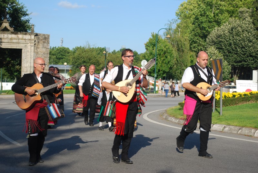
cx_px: 129
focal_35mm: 72
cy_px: 86
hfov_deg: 28.0
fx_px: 517
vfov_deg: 19.0
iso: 100
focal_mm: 48
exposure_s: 1/250
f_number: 8
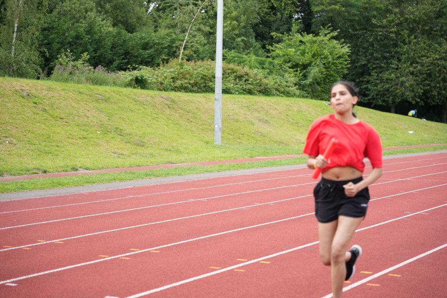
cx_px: 224
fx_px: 869
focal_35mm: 70
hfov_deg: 28.8
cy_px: 149
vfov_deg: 19.5
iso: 250
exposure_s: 1/800
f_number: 2.8
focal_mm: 70
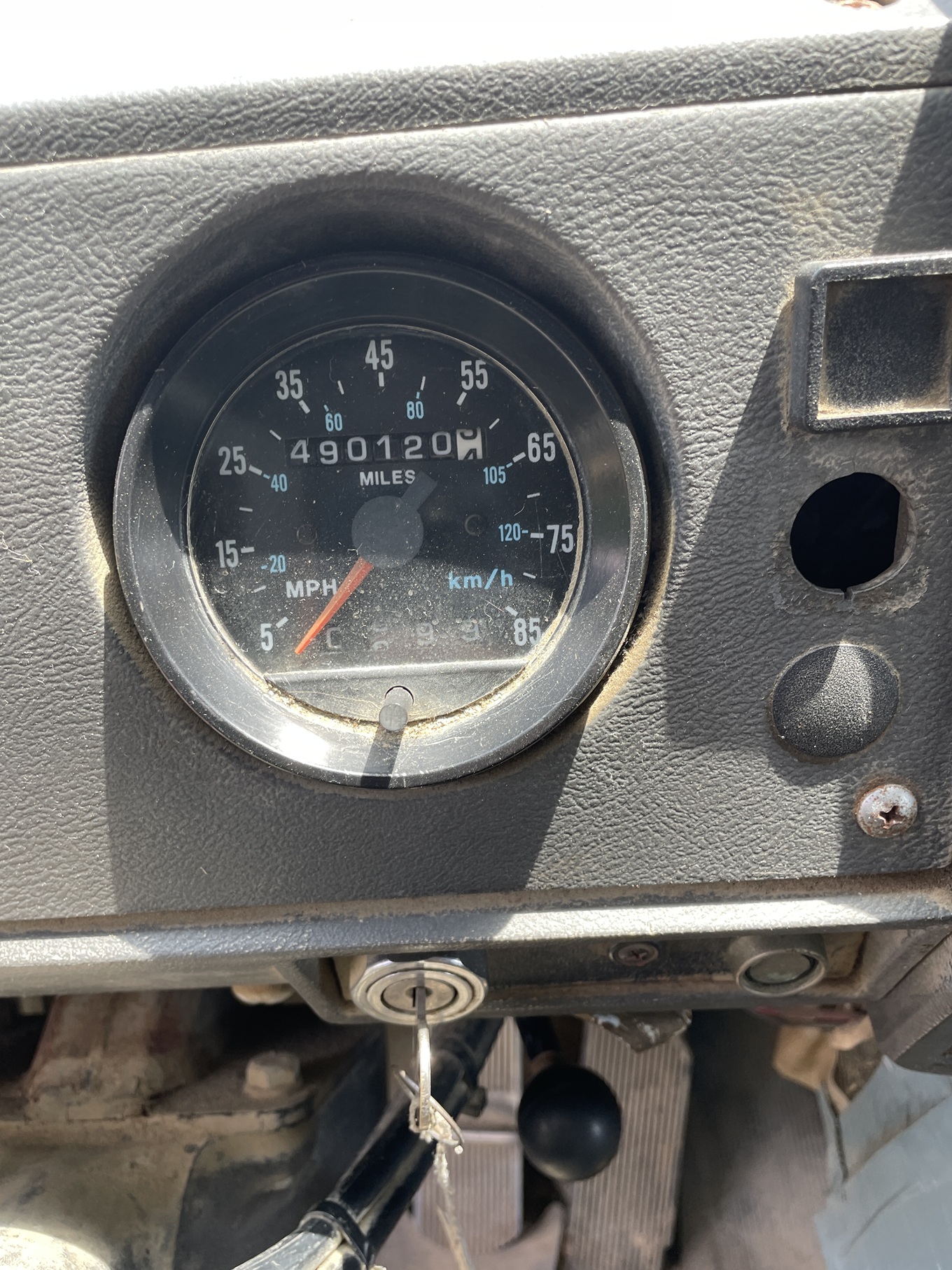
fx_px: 954
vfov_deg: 67.3
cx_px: 476
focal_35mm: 26
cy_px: 635
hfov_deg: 53.1
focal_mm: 4.2
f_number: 1.6
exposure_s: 1/121
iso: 40
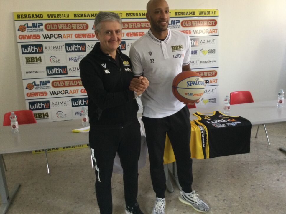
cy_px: 107
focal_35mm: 31
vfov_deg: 45.5
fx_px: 256
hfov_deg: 58.3
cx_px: 143
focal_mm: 3.3
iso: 125
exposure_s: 1/33
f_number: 2.4
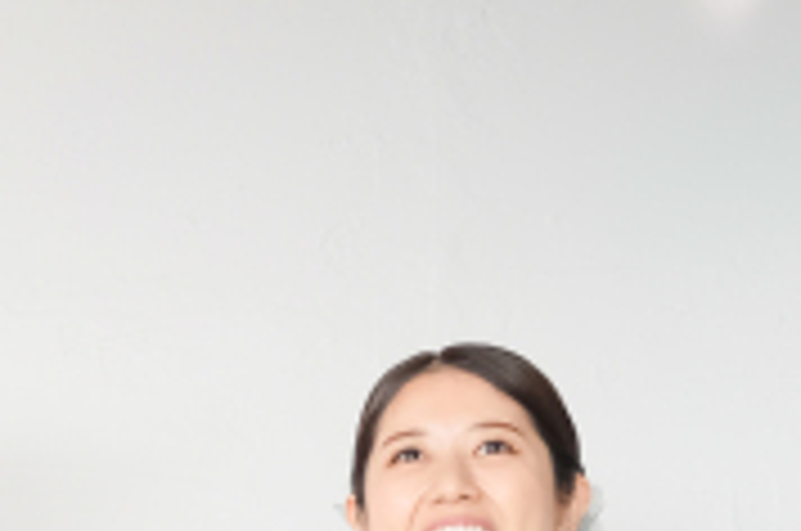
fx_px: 2998
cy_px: 785
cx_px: 189
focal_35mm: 135
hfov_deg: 15.1
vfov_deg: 9.8
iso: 400
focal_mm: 20
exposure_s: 1/125
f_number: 2.8
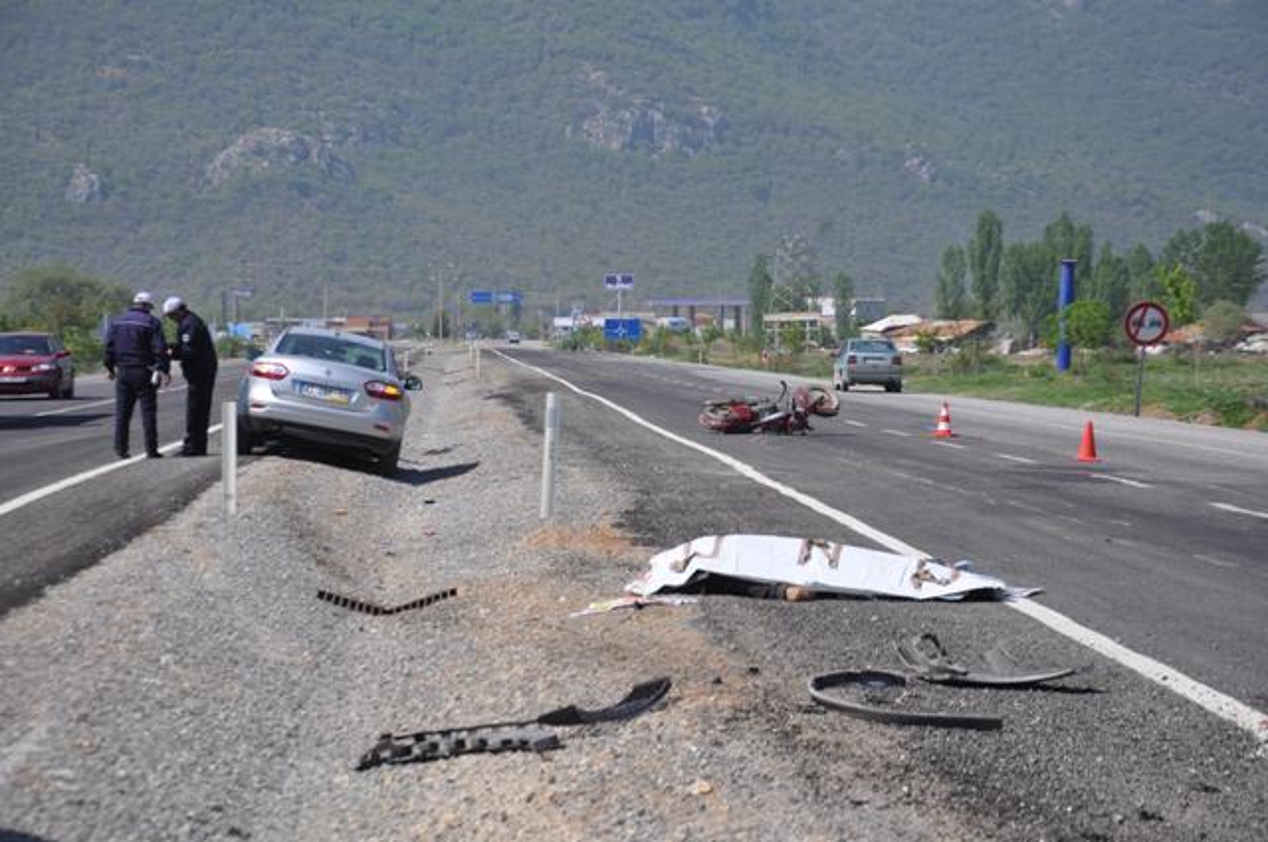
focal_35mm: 105
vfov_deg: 13.0
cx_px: 634
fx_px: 3694
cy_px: 421
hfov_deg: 19.5
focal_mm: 70
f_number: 7.1
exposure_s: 1/800
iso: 200
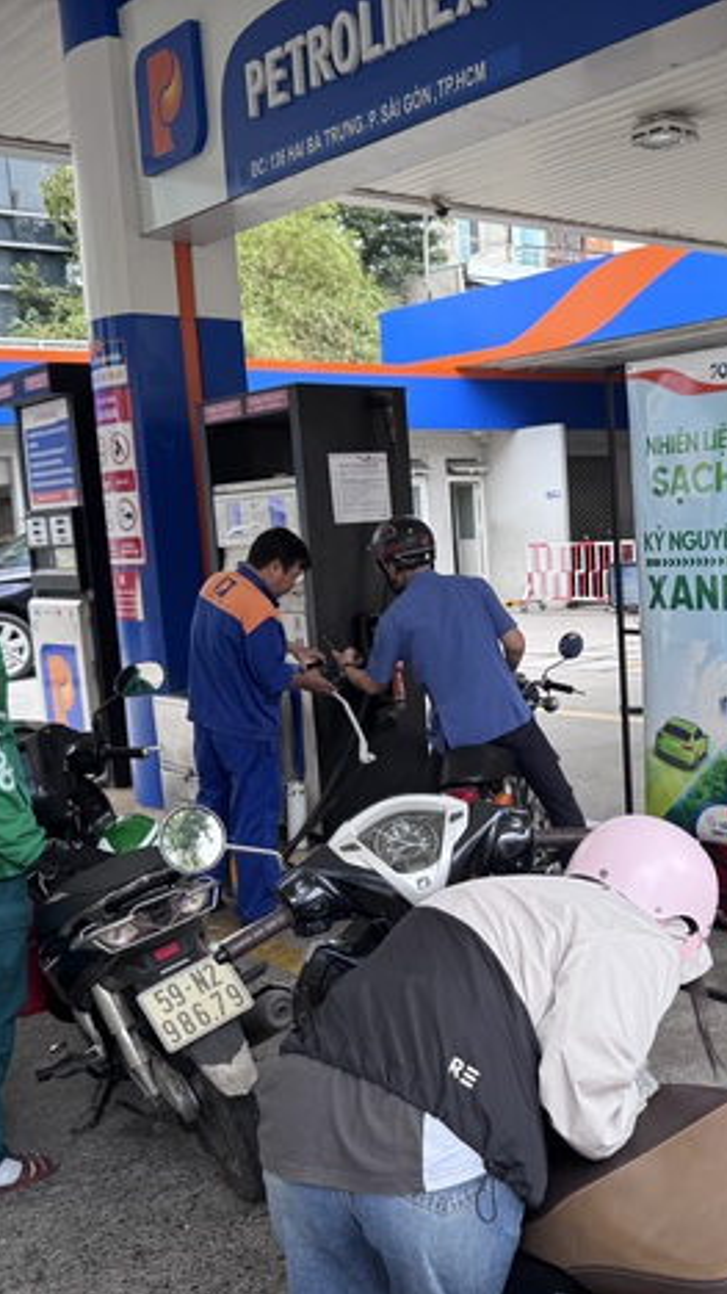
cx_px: 561
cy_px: 722
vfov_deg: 51.5
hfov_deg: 29.8
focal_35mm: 39
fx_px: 1338
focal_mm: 6.76
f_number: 1.78
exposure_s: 1/383
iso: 80
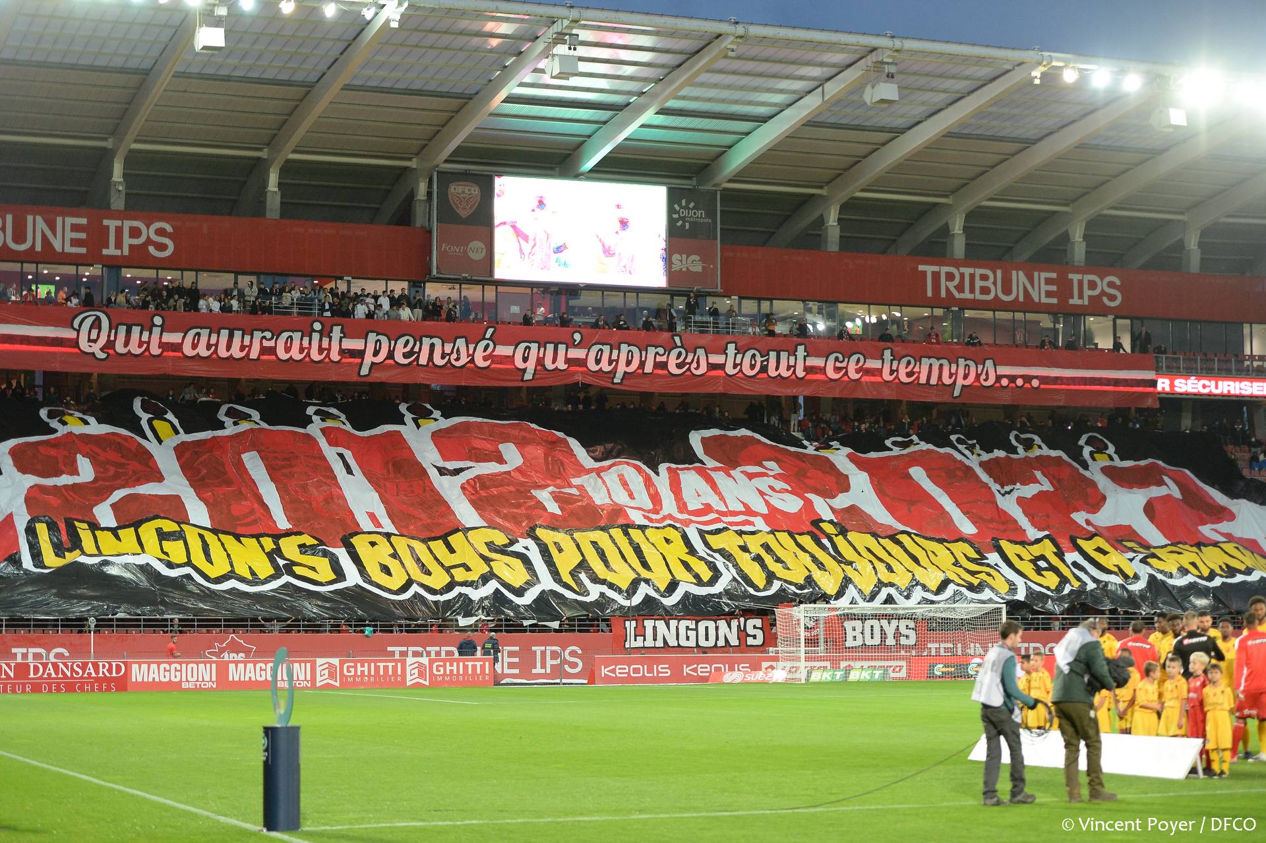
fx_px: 2460
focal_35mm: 70
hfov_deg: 28.9
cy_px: 422
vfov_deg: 19.4
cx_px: 633
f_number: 2.8
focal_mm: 70
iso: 3200
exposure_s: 1/1000
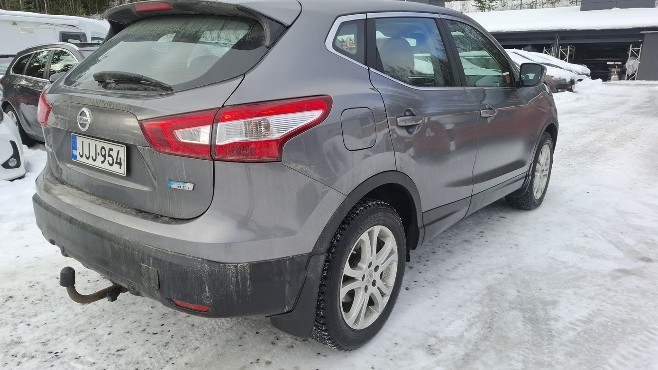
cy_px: 190
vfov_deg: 44.4
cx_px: 322
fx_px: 454
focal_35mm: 26
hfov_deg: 71.9
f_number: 1.8
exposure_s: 1/739
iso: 50
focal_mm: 5.54
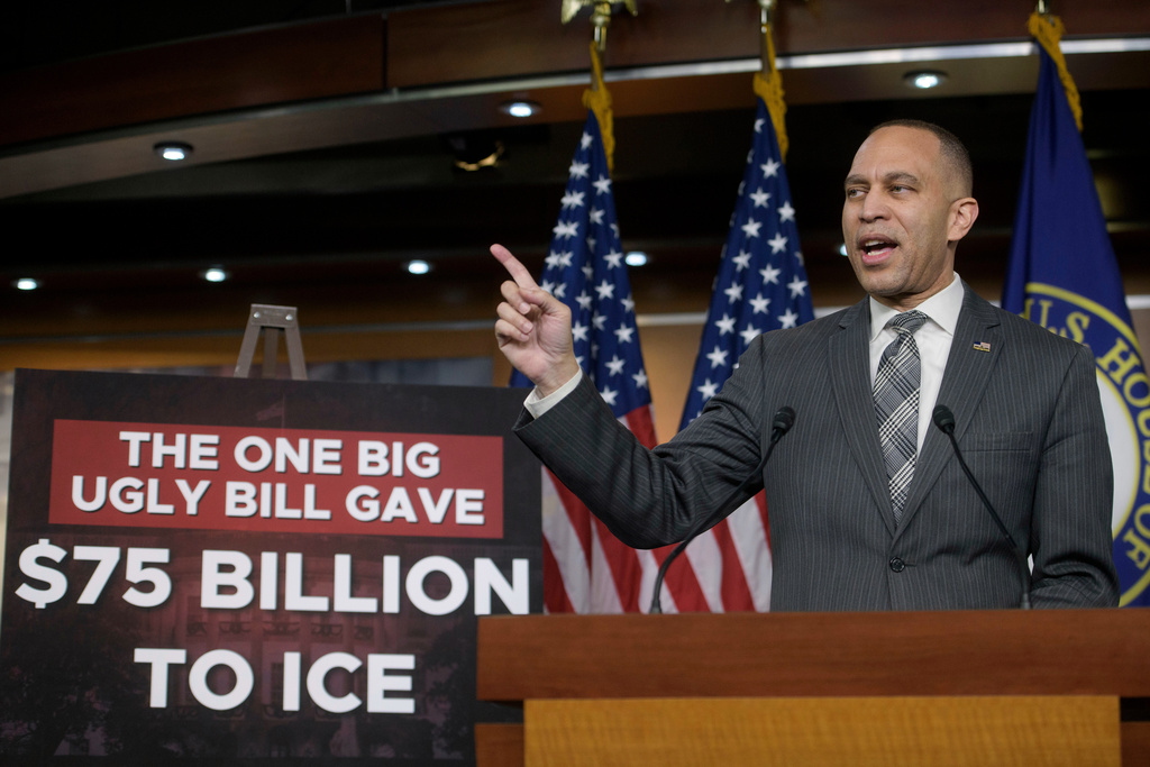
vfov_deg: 19.5
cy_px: 384
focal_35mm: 70
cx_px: 575
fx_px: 2236
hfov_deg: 28.8
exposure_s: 1/250
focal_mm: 70
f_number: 3.2
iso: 1600
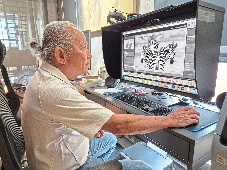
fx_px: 151
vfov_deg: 58.9
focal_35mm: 23
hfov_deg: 73.9
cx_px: 114
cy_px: 85
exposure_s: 1/100
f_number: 1.8
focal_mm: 5.4
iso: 640
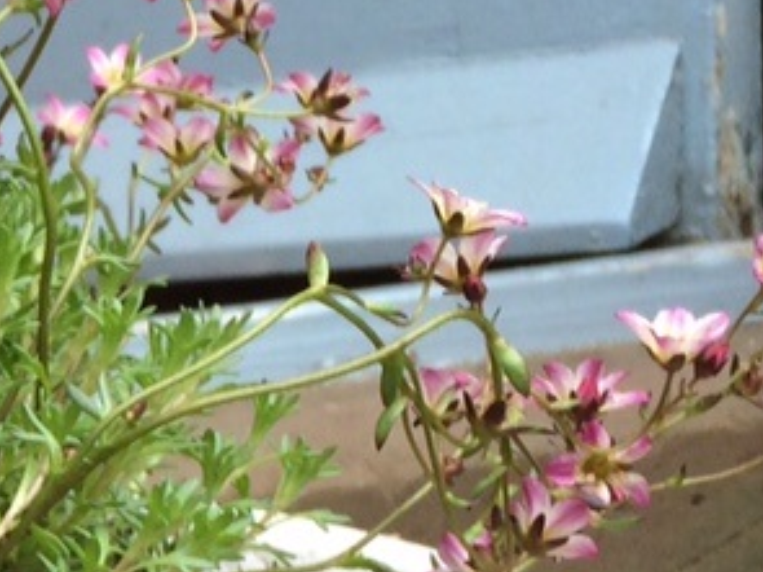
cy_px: 657
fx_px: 2776
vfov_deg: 11.6
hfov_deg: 14.1
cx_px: -548
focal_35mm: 126
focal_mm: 4.15
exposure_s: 1/120
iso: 50
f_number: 2.2
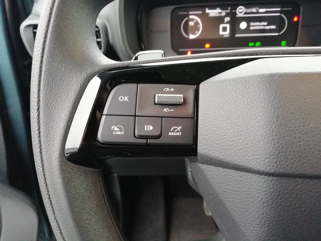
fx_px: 241
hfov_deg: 67.3
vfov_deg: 53.1
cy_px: 120
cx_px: 160
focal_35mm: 26
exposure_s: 1/16.7
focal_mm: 3.21
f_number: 2.2
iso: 400
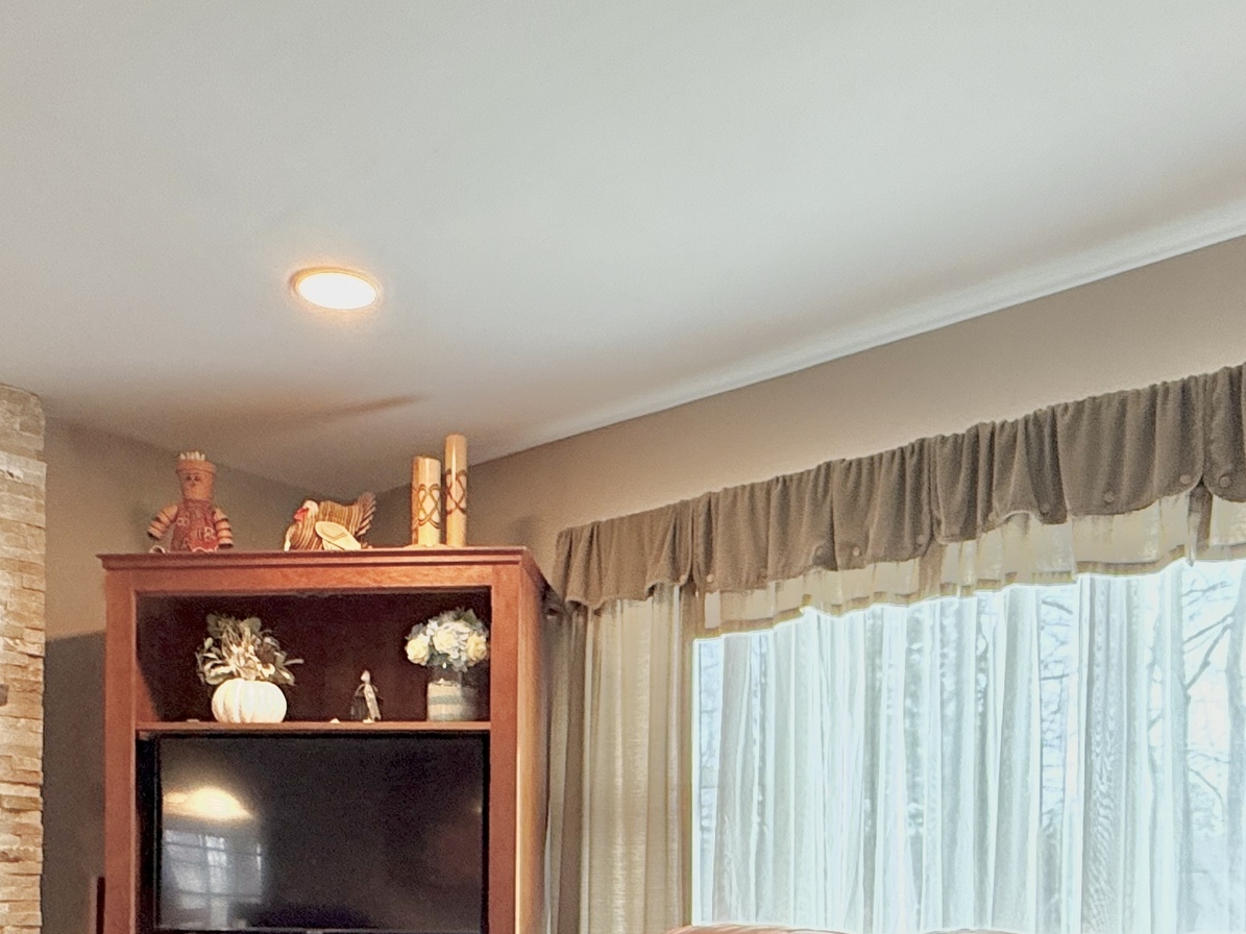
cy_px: 918
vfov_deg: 36.0
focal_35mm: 36
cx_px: 615
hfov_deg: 51.4
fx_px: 1296
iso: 250
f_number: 2.2
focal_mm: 2.22
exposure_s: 1/120
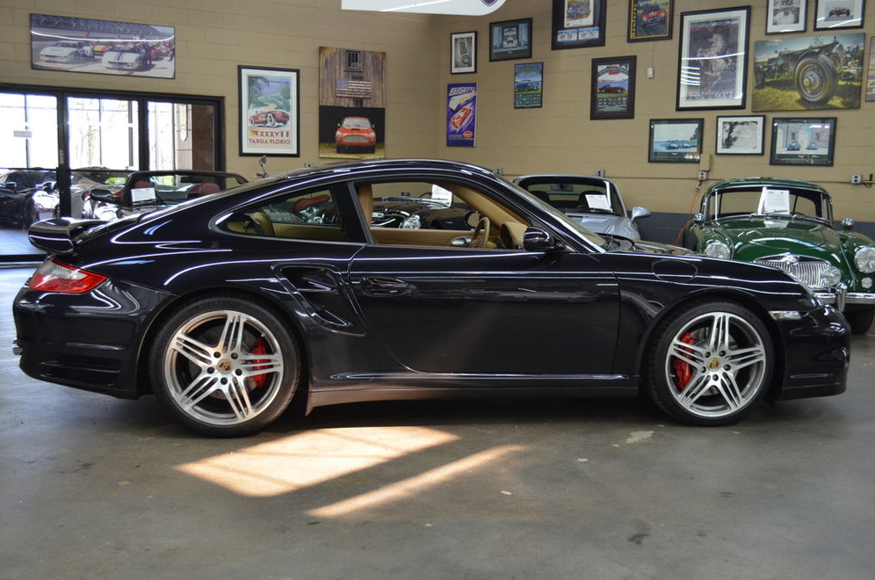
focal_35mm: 37
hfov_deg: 52.0
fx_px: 898
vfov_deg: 35.8
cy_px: 297
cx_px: 440
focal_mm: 24
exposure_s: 1/60
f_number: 4
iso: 560
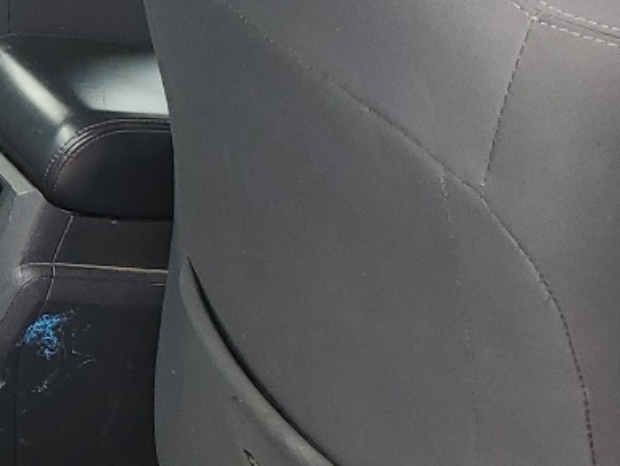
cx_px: -349
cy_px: 108
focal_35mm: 108
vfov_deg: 13.7
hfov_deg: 16.4
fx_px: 1935
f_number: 1.5
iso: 50
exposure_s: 1/189
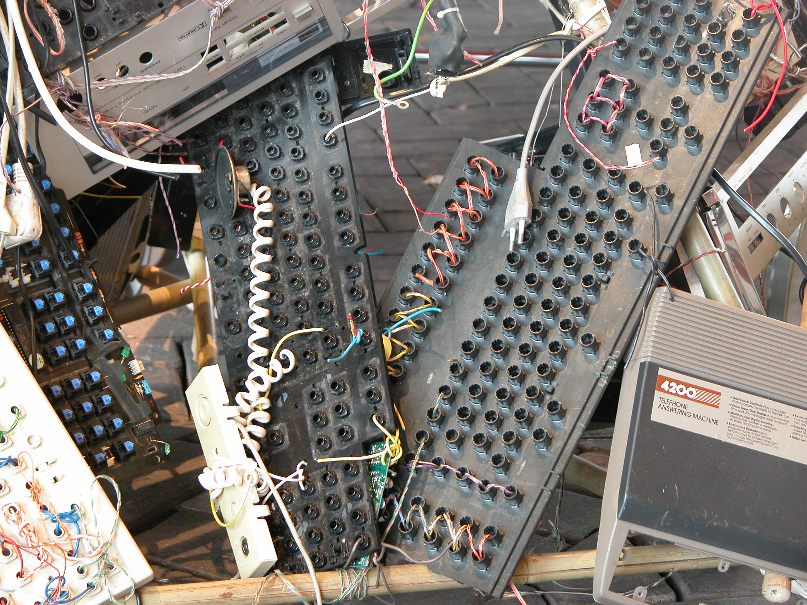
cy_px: 302
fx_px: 2891
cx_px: 404
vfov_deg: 12.0
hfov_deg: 15.9
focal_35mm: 124
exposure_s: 1/1.6
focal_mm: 31.9
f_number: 3.8
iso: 100
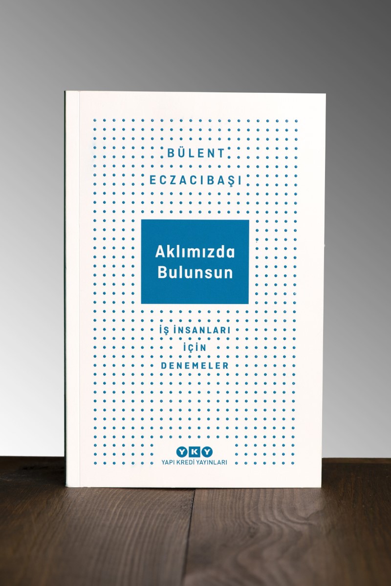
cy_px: 293
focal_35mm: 105
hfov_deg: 13.0
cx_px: 196
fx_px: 1710
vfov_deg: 19.5
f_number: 9
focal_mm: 105
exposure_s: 1/125
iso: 200
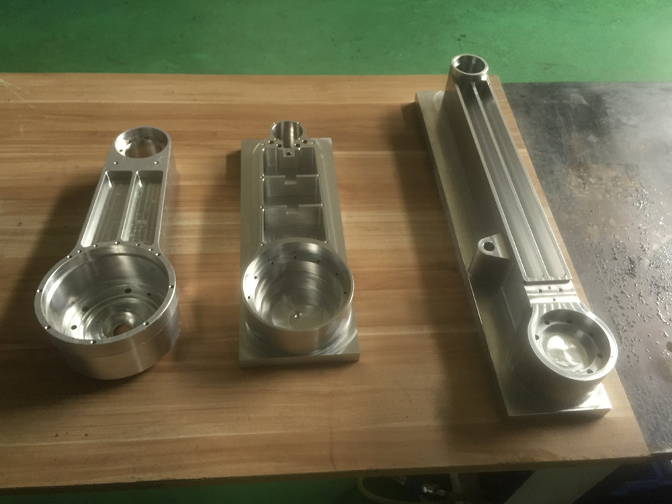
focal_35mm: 29
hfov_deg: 61.7
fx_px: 563
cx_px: 336
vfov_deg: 48.2
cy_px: 252
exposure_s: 1/30
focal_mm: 4.15
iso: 125
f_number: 2.2
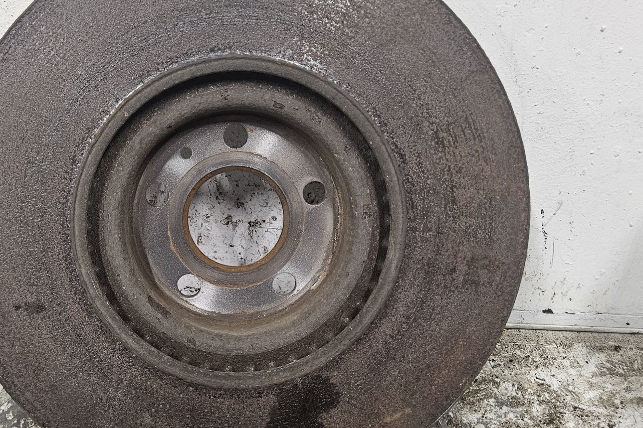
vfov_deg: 35.0
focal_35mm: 38
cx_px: 221
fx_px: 679
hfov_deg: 49.9
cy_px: 242
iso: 500
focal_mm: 5.4
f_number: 1.8
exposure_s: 1/100
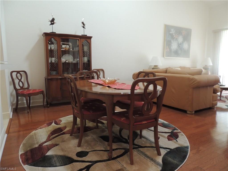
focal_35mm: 24
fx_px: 158
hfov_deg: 71.6
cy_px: 86
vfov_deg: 56.8
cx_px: 114
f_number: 3
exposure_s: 1/15
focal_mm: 4.3
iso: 400
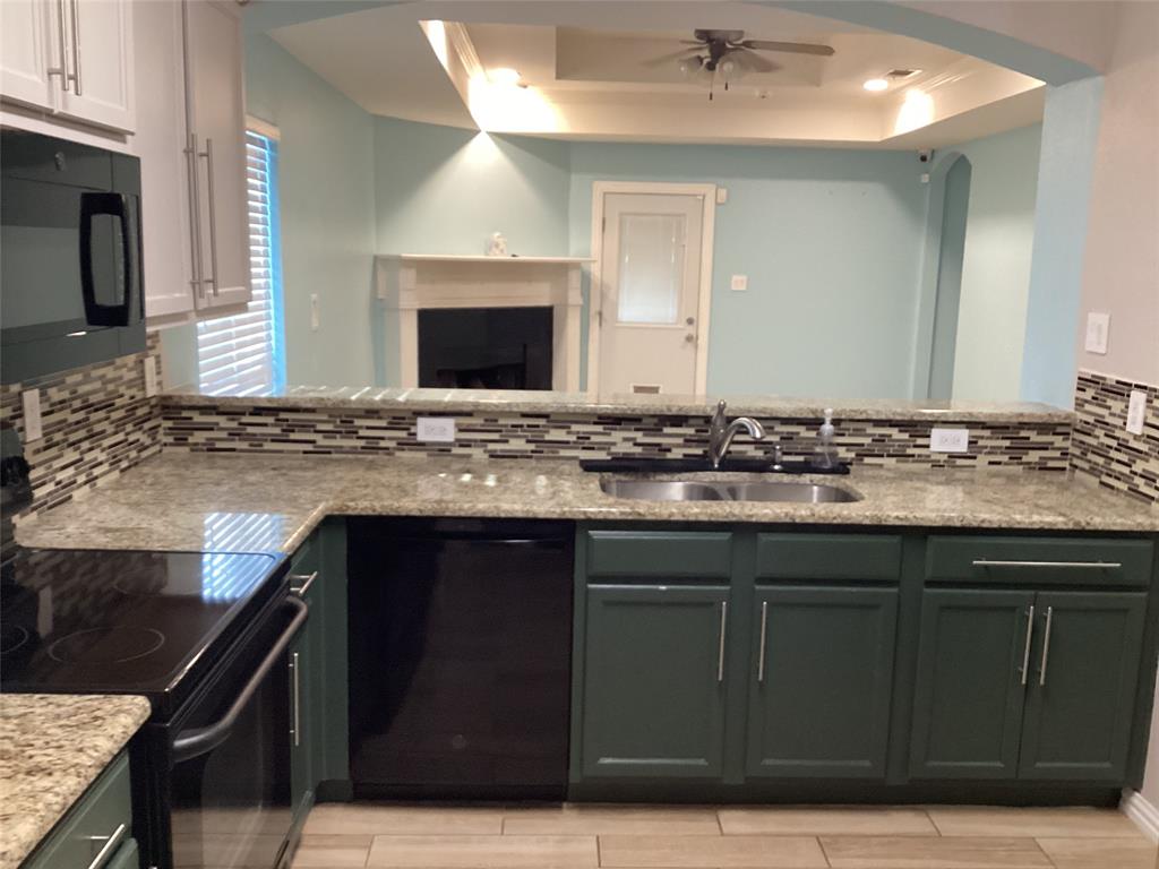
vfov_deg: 45.4
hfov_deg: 58.4
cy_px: 434
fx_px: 1038
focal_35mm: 31
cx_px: 580
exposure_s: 1/60
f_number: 2.4
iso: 320
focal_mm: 3.3
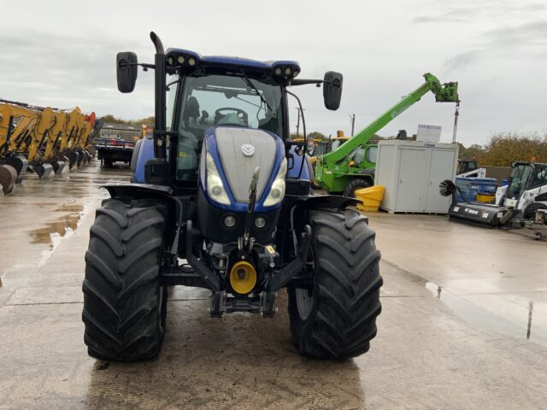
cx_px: 274
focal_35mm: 29
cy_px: 205
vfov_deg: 48.2
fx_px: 458
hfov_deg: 61.7
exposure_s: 1/173
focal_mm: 3
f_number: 1.8
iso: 16
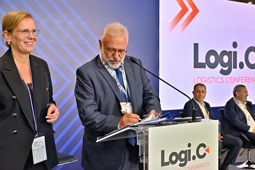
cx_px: 128
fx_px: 326
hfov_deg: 42.7
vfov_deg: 29.3
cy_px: 85
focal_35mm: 46
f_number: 6.3
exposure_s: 1/160
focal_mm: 46
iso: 1600
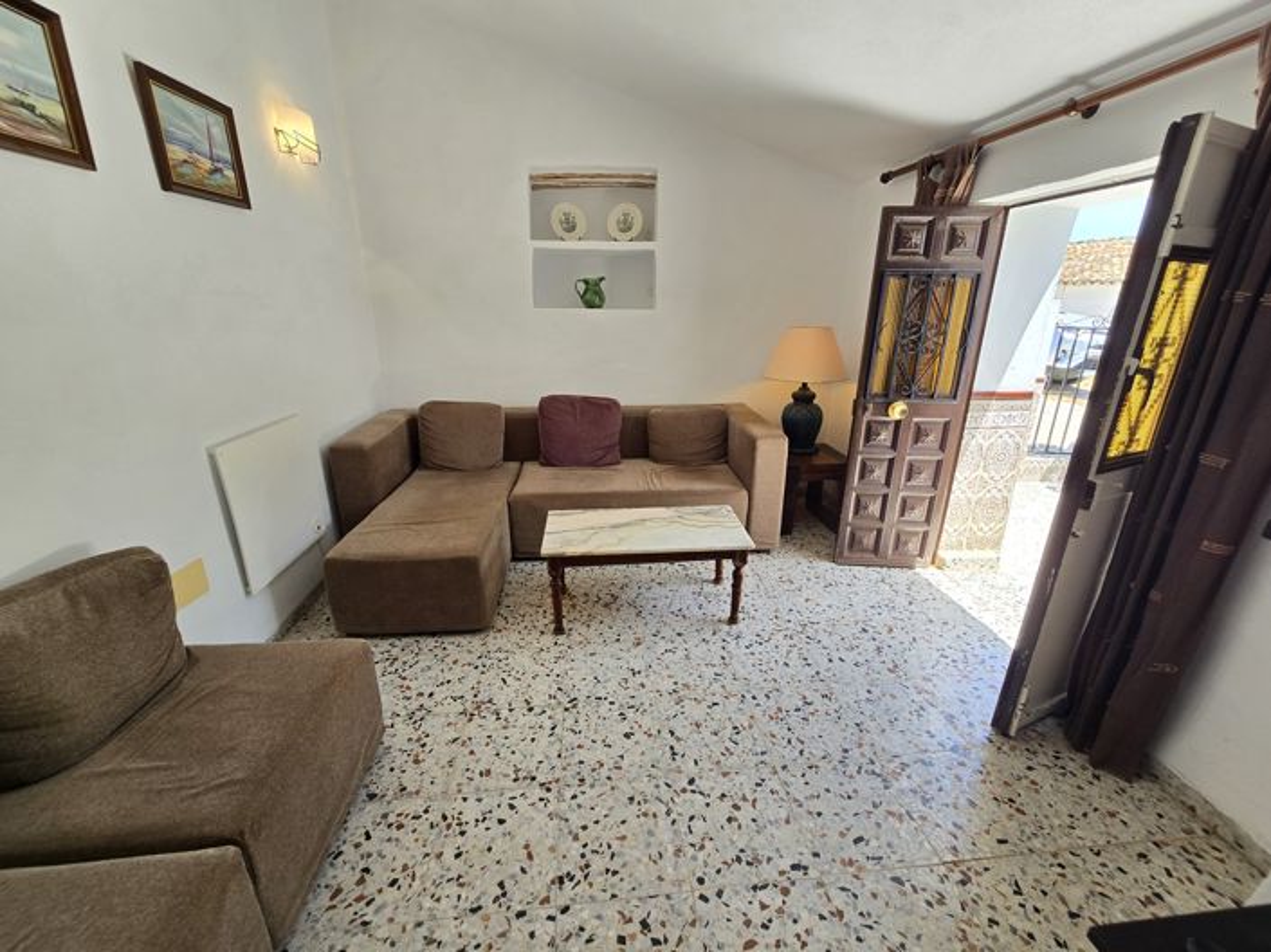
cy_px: 476
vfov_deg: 89.9
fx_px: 477
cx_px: 636
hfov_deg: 106.2
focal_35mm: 13
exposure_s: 1/126
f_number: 2.2
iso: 50
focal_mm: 2.2
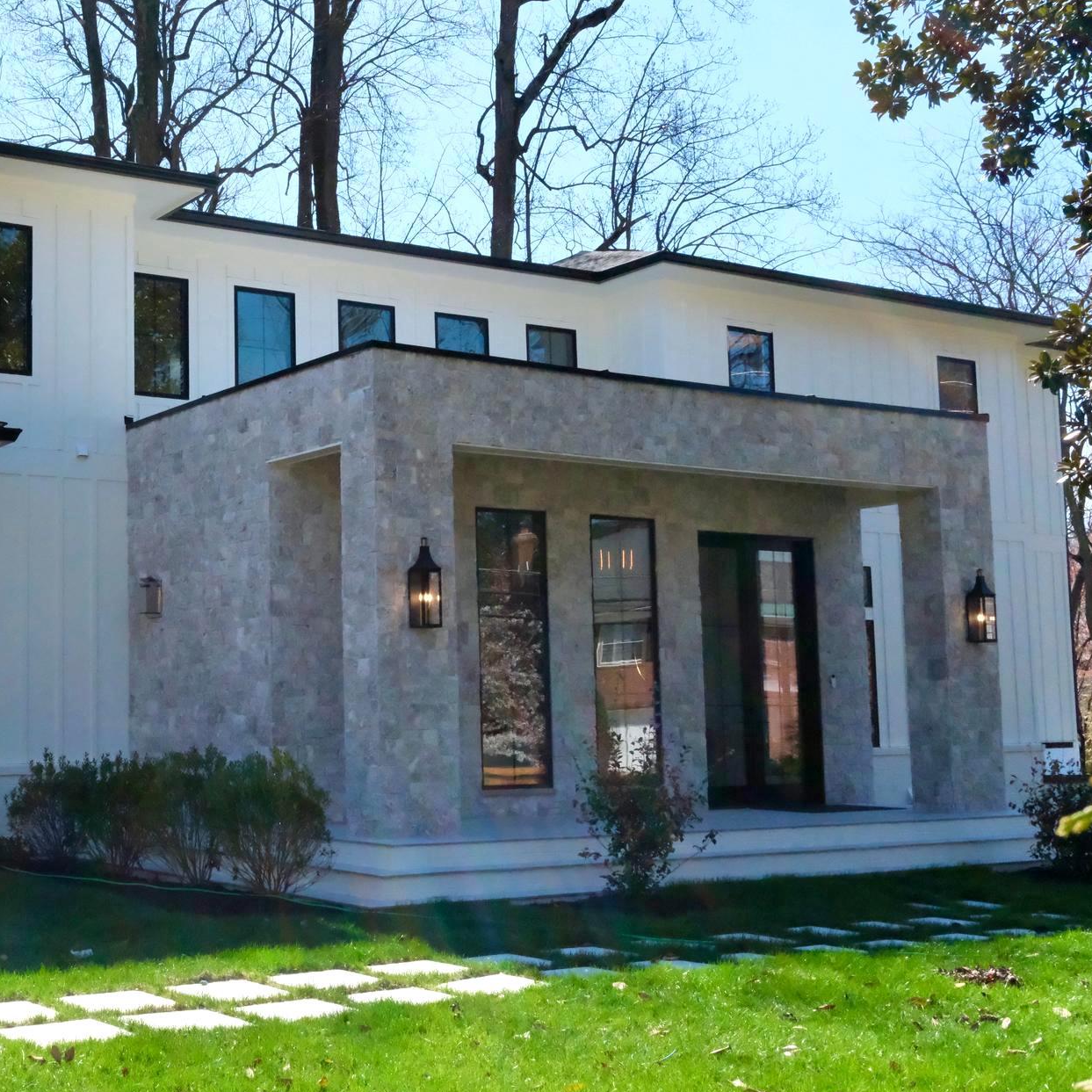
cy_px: 542
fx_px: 1749
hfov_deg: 33.5
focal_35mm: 49
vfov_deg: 34.7
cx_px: 195
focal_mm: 23
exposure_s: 1/3200
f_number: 11
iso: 6400
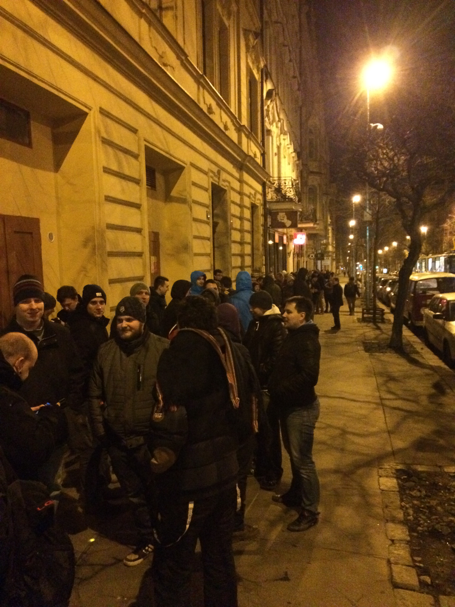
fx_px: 508
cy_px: 304
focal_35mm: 29
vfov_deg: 61.7
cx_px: 228
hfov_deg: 48.2
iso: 800
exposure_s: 1/17
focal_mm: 4.15
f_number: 2.2
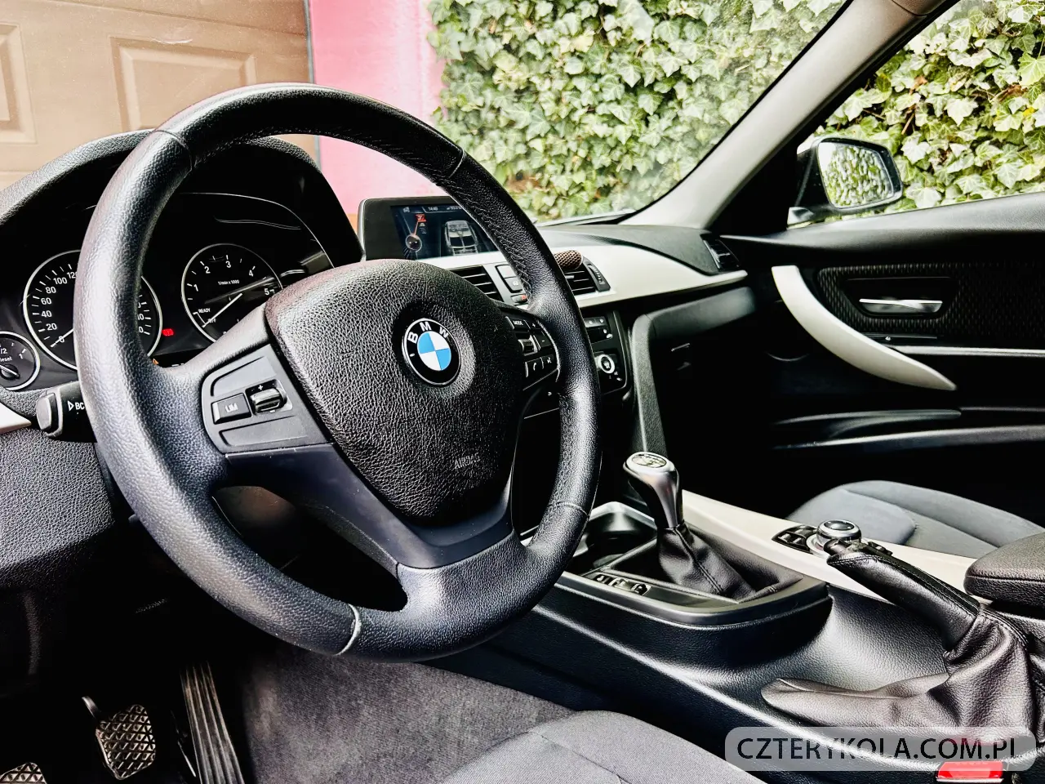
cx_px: 522
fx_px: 785
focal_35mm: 26
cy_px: 392
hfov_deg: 67.3
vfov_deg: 53.1
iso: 160
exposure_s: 1/60
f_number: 1.5
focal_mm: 5.7
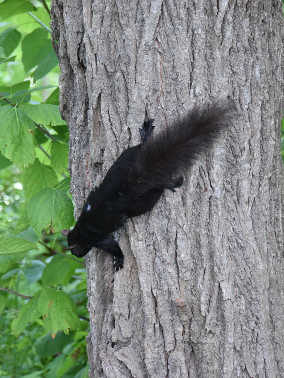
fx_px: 3009
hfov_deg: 5.4
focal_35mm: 275
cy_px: 189
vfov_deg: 7.2
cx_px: 133
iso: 2500
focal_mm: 190
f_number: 5.6
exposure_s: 1/400
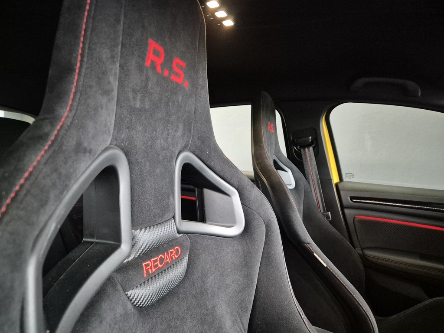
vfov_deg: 58.9
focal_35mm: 23
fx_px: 295
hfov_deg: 73.9
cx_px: 222
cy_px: 166
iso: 2000
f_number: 1.8
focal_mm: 5.4
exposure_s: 1/100
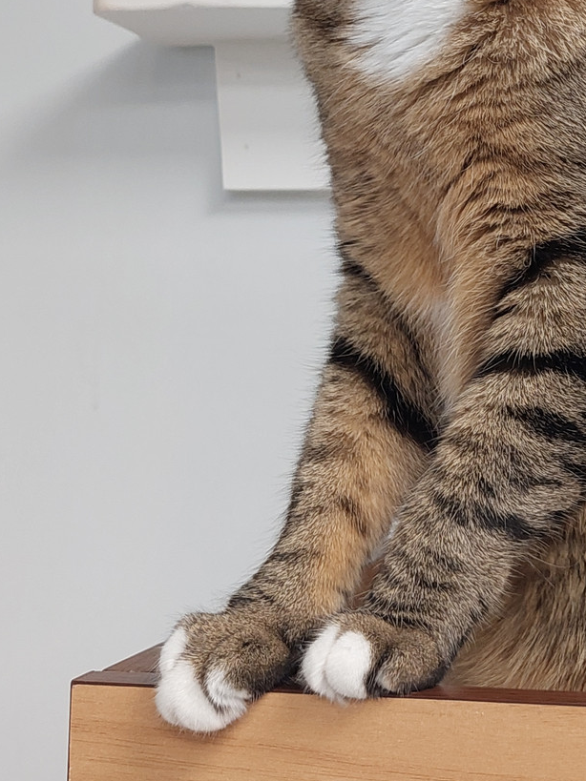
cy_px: 175
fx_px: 1129
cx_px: 552
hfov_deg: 27.8
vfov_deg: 37.1
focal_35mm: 50
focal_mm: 5.23
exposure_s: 1/60
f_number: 1.8
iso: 100
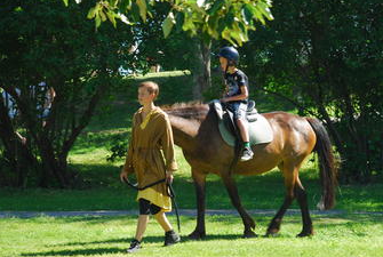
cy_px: 138
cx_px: 210
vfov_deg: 8.6
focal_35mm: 161
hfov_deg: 12.7
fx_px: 1717
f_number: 5.6
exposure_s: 1/80
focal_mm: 90
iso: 100
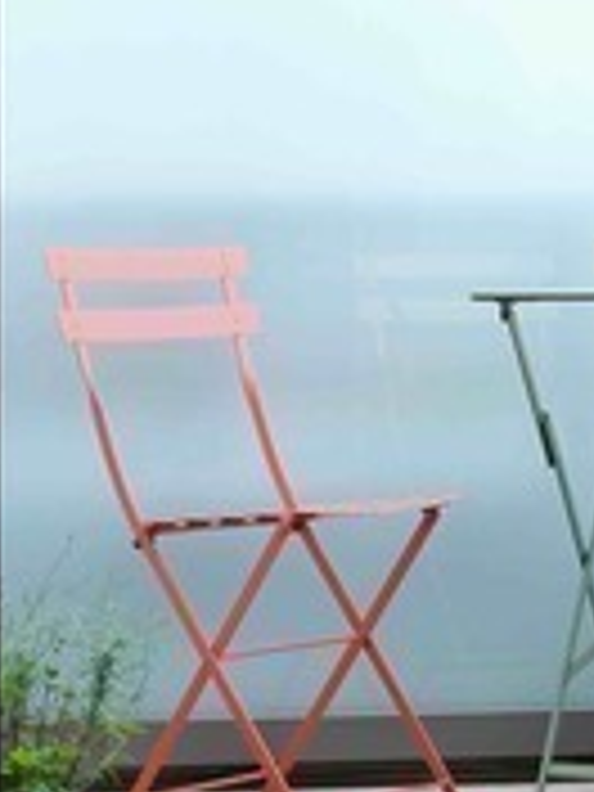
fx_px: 3363
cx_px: 378
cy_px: 140
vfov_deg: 13.4
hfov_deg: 10.1
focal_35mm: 147
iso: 200
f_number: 3.2
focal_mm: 23
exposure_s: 1/125
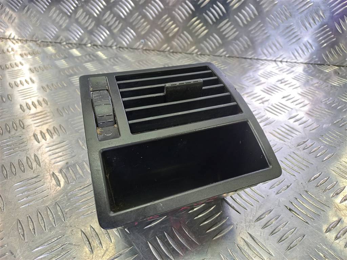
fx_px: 251
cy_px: 130
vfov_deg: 54.9
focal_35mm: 25
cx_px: 174
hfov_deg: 69.4
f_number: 1.8
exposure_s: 1/50
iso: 125
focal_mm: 4.6
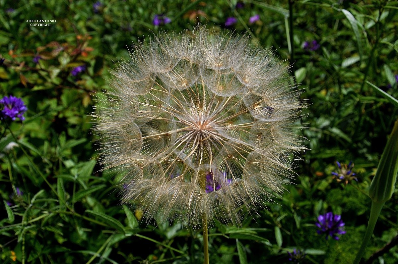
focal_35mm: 52
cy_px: 132
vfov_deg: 25.7
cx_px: 199
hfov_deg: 37.9
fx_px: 580
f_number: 7.1
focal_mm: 35
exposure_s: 1/160
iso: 100
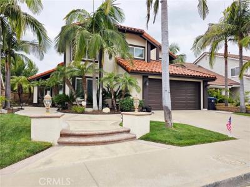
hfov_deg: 73.9
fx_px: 166
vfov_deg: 58.9
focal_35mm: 23
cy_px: 94
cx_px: 125
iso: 10
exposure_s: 1/827
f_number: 1.7
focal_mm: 6.3
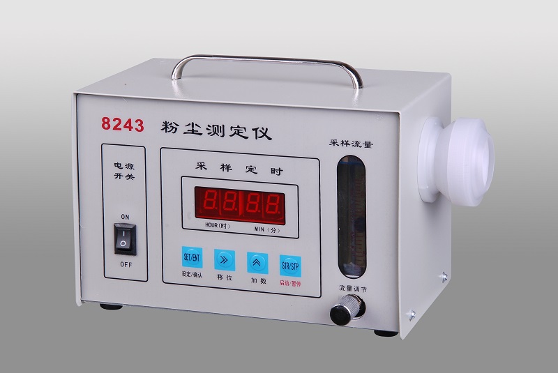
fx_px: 1862
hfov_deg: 17.0
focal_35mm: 120
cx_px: 279
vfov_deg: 11.4
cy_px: 186
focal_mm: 80
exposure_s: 1/10
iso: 100
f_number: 13
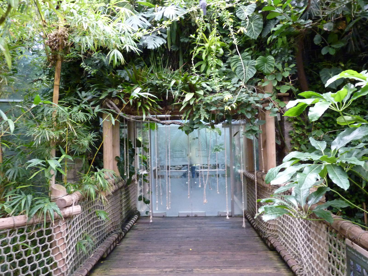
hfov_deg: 69.4
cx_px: 184
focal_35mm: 25
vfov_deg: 54.9
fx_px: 266
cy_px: 138
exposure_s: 1/13
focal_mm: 4.1
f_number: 3.3
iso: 400
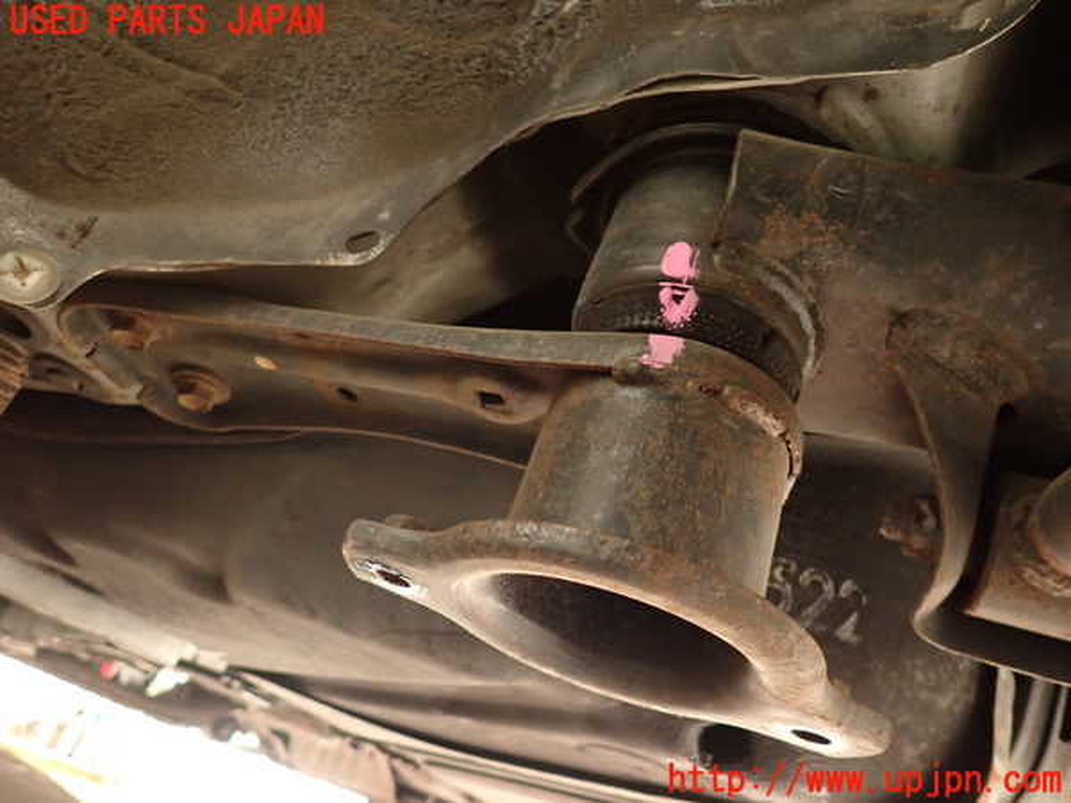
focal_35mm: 25
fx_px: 773
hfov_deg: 69.4
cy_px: 402
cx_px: 536
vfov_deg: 54.9
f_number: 2
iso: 500
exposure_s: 1/30
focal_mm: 4.5
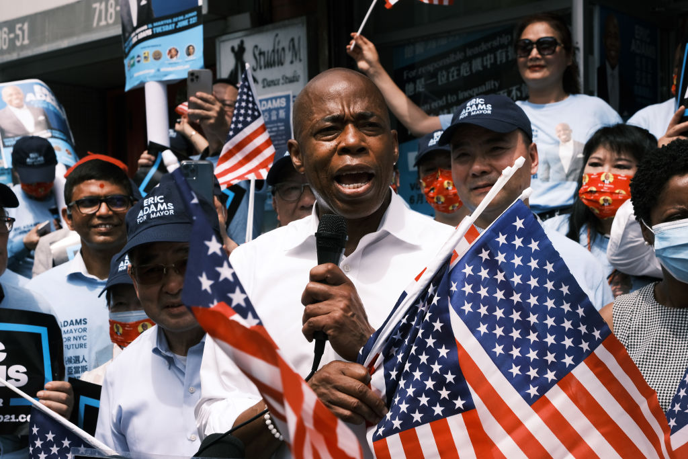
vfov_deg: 26.5
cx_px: 344
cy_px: 230
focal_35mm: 51
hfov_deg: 38.9
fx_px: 975
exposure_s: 1/450
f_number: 7.1
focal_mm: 34.2
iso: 160
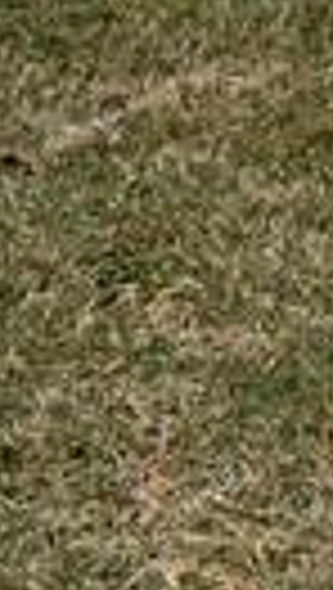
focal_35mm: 153
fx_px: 2394
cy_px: -878
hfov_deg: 7.5
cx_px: 747
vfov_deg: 11.4
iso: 200
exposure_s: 1/80
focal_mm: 9
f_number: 8
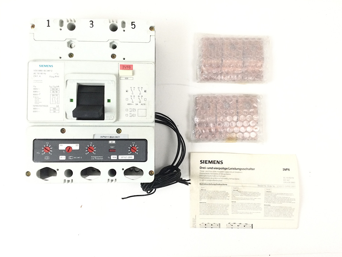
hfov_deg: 58.3
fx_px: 306
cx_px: 171
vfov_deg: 45.4
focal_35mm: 31
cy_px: 128
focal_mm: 3.3
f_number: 2.4
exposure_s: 1/33
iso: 40
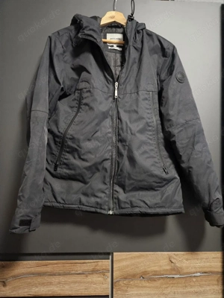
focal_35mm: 23
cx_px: 112
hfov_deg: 58.9
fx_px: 198
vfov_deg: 73.9
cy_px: 149
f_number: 1.8
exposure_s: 1/25
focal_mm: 5.4
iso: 800
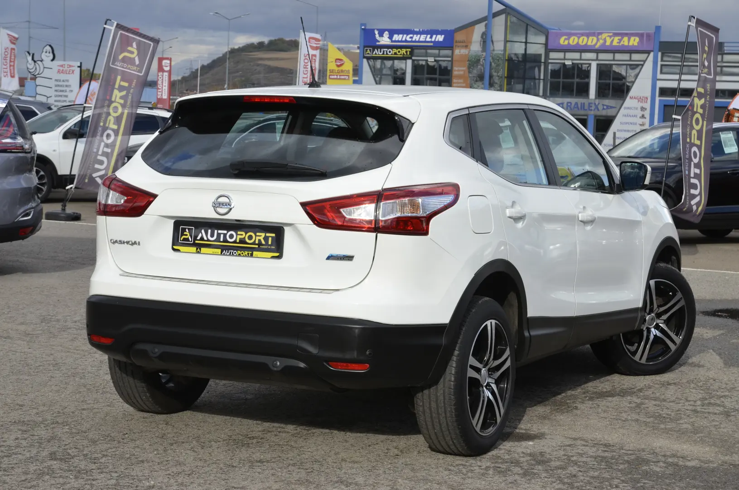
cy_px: 245
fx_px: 1536
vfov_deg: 18.1
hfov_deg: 27.0
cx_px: 370
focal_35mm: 75
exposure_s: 1/250
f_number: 8
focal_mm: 50
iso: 200
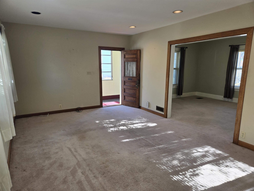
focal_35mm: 23
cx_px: 127
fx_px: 169
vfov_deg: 58.9
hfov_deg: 73.9
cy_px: 96
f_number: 1.8
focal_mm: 5.4
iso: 50
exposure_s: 1/120
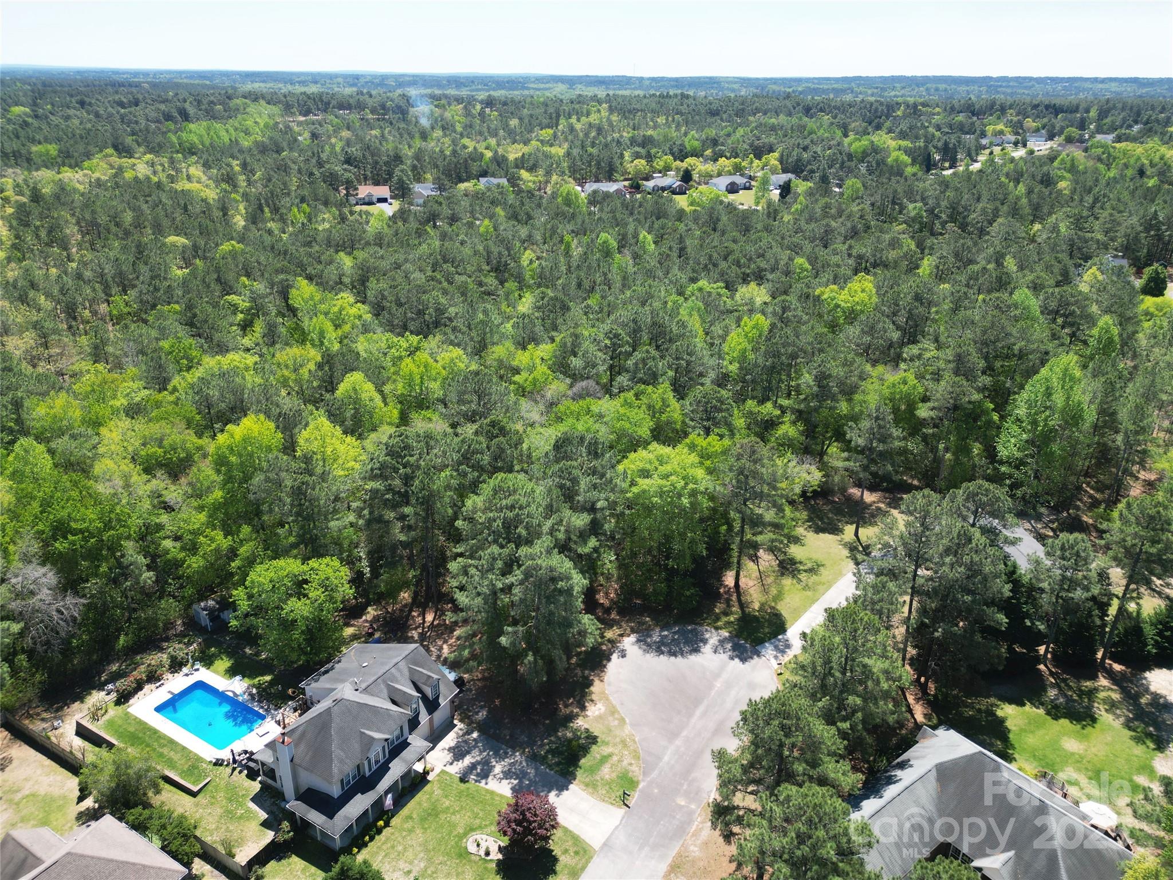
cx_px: 586
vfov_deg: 56.8
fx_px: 813
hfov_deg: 71.6
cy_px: 440
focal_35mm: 24
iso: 140
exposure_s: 1/2000
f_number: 1.7
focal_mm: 6.72
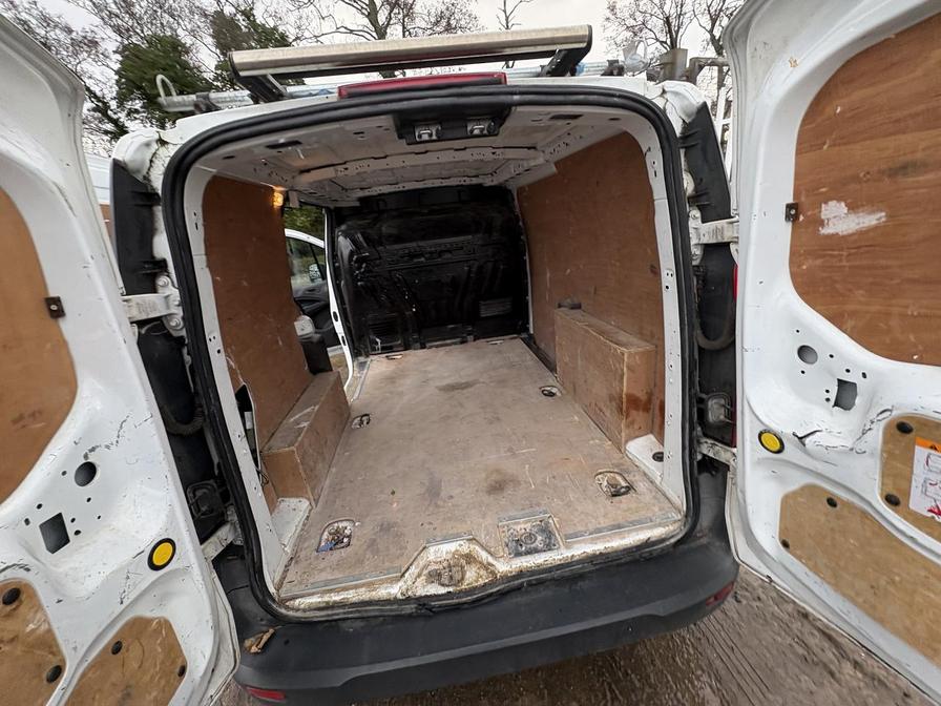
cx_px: 470
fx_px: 381
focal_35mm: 14
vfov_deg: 85.7
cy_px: 353
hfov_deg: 102.1
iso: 100
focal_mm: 2.22
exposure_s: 1/99
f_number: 2.2
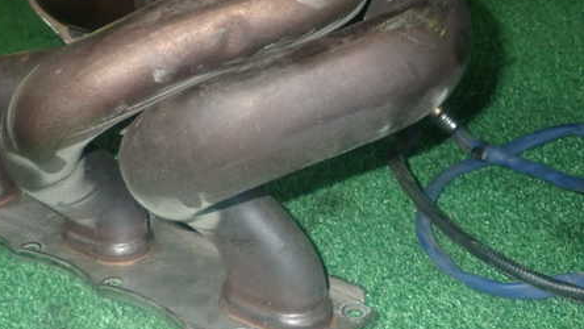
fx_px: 867
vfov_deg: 21.4
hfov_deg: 36.8
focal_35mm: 56
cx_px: 192
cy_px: 108
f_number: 8
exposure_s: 1/40
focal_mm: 6.83
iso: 800
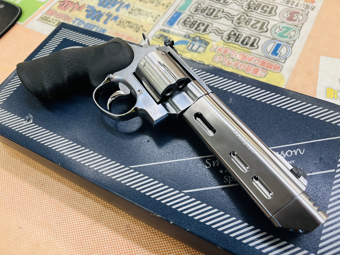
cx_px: 170
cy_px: 128
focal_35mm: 26
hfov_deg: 67.3
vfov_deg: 53.1
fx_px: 255
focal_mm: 5.7
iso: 80
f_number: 1.5
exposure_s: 1/100
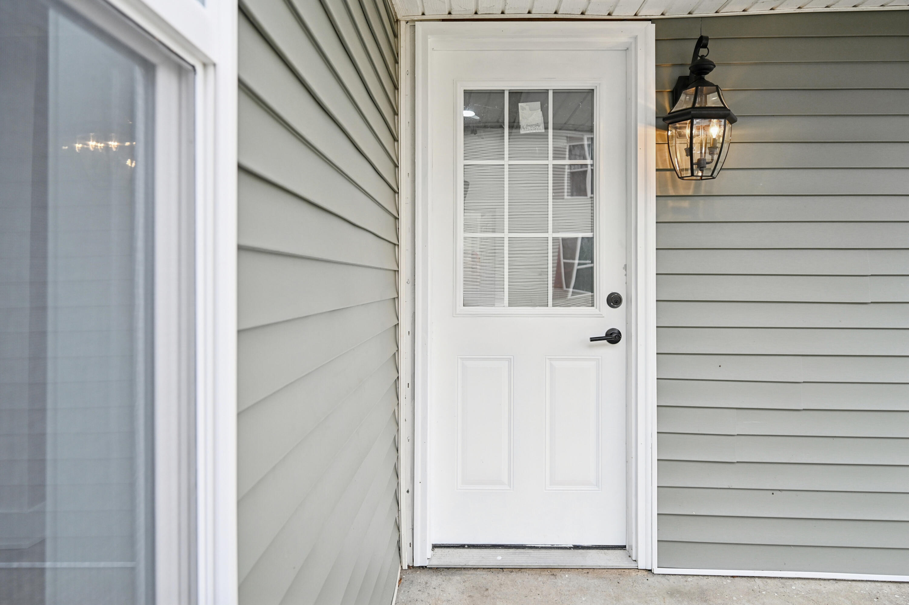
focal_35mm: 22
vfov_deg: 58.3
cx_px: 454
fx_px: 542
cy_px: 302
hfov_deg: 79.9
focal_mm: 21.5
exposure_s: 1/250
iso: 400
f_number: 4
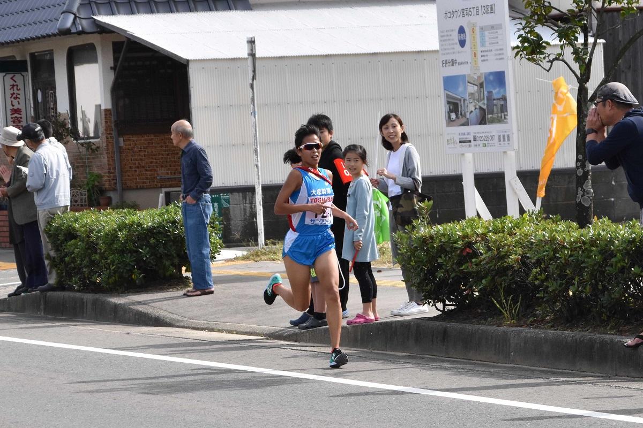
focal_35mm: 129
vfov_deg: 10.6
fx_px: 2304
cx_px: 322
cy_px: 214
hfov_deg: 15.9
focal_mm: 86
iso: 800
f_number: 8
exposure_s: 1/1000
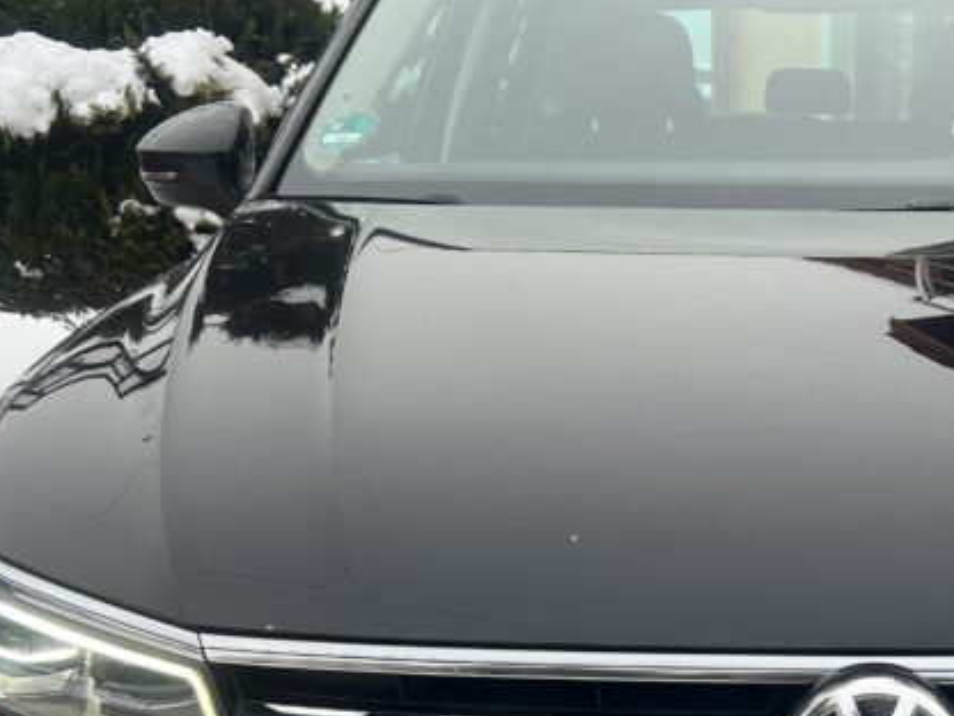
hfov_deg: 29.3
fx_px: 1764
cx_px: 821
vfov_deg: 22.2
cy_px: 695
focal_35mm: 64
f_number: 1.5
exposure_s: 1/666
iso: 50
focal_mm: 5.7
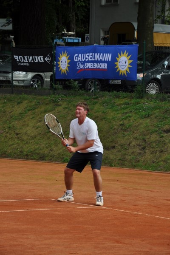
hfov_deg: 8.7
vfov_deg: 13.0
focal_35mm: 158
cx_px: 85
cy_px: 128
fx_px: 1116
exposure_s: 1/250
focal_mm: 105
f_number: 8
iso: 200
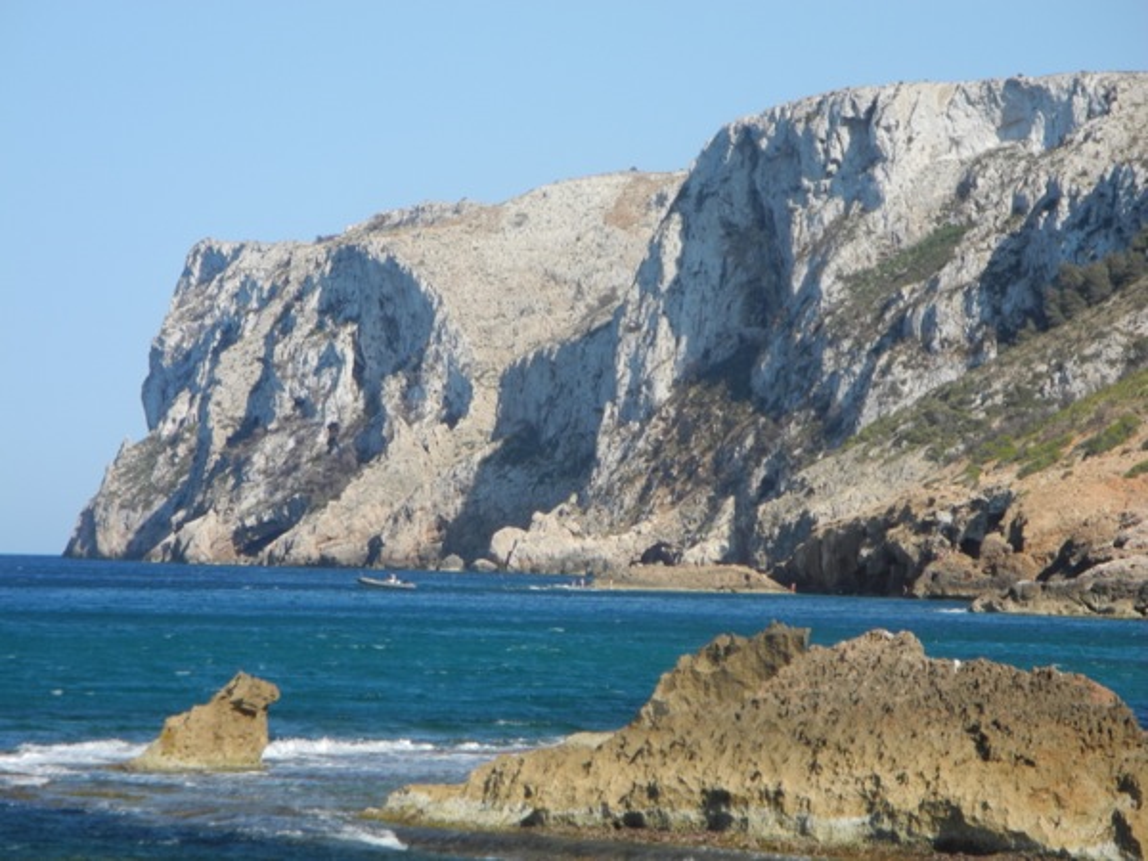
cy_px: 430
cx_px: 574
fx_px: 6633
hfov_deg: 9.9
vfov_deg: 7.4
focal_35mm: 200
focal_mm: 42.6
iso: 110
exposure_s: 1/500
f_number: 5.6
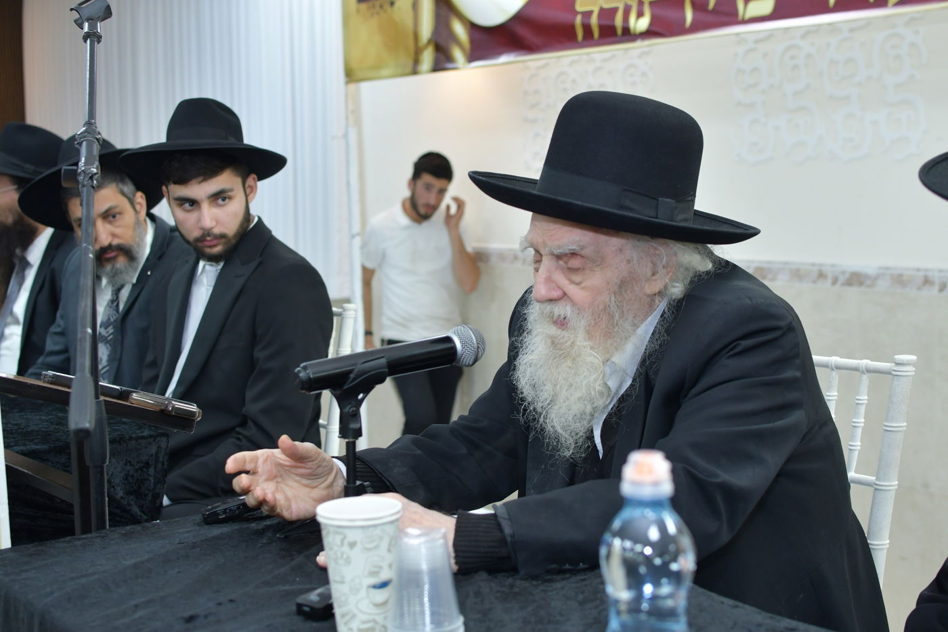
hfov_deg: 37.9
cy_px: 316
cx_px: 474
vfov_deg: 25.7
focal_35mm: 52
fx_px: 1382
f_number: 3.5
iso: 800
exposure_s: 1/160
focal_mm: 35
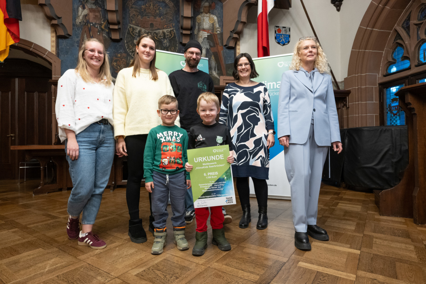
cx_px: 213
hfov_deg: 84.0
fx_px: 237
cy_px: 142
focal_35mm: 20
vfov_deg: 61.9
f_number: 5.6
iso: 3200
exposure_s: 1/80
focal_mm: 20
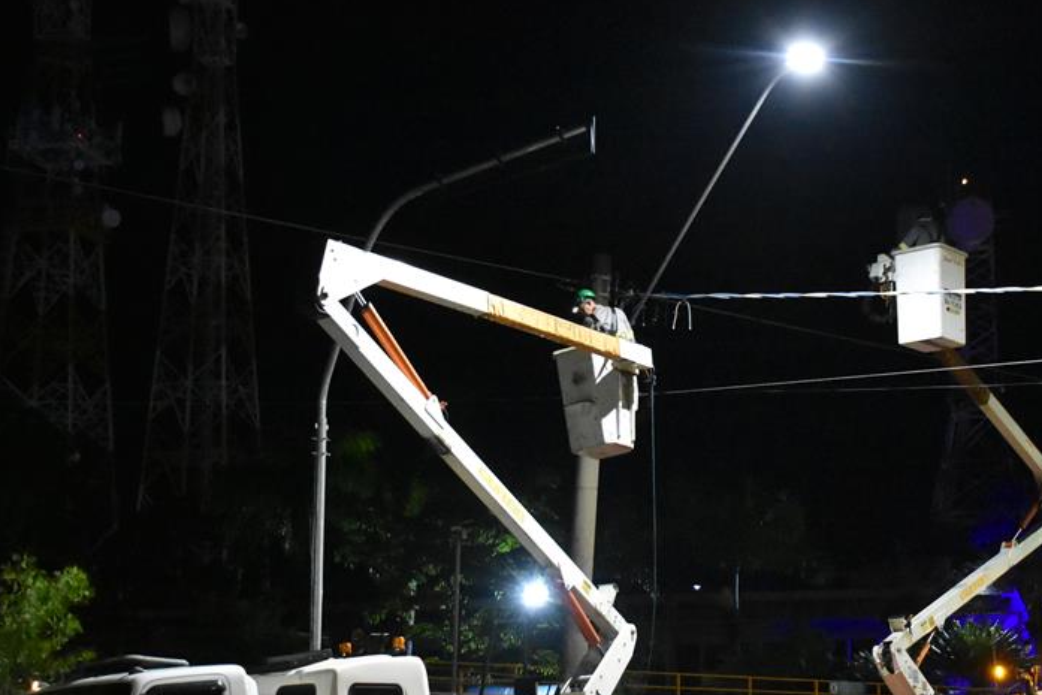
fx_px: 1934
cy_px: 471
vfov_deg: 20.3
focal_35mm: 67
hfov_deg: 29.9
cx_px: 713
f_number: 4
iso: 8000
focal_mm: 27
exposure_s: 1/100
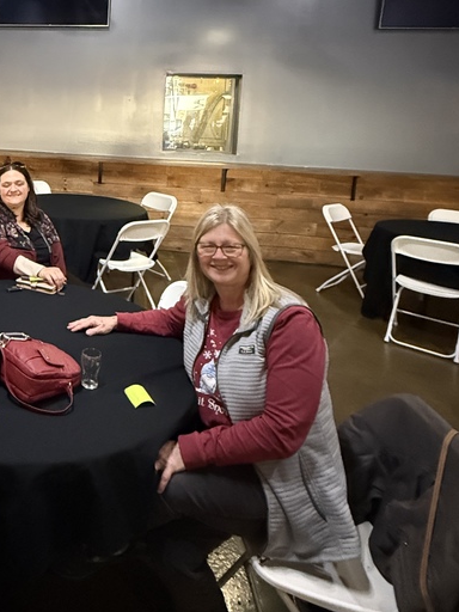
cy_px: 160
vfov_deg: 60.3
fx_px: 495
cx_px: 32
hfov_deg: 44.5
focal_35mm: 28
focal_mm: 2.22
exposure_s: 1/60
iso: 1250
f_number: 2.2
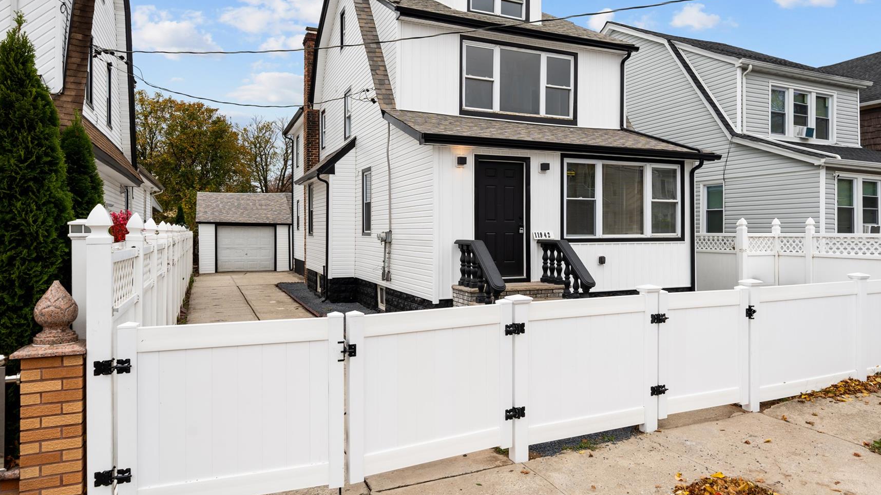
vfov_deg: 45.7
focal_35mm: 25
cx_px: 513
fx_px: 584
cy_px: 198
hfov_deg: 73.5
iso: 250
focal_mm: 20
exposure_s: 1/80
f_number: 8
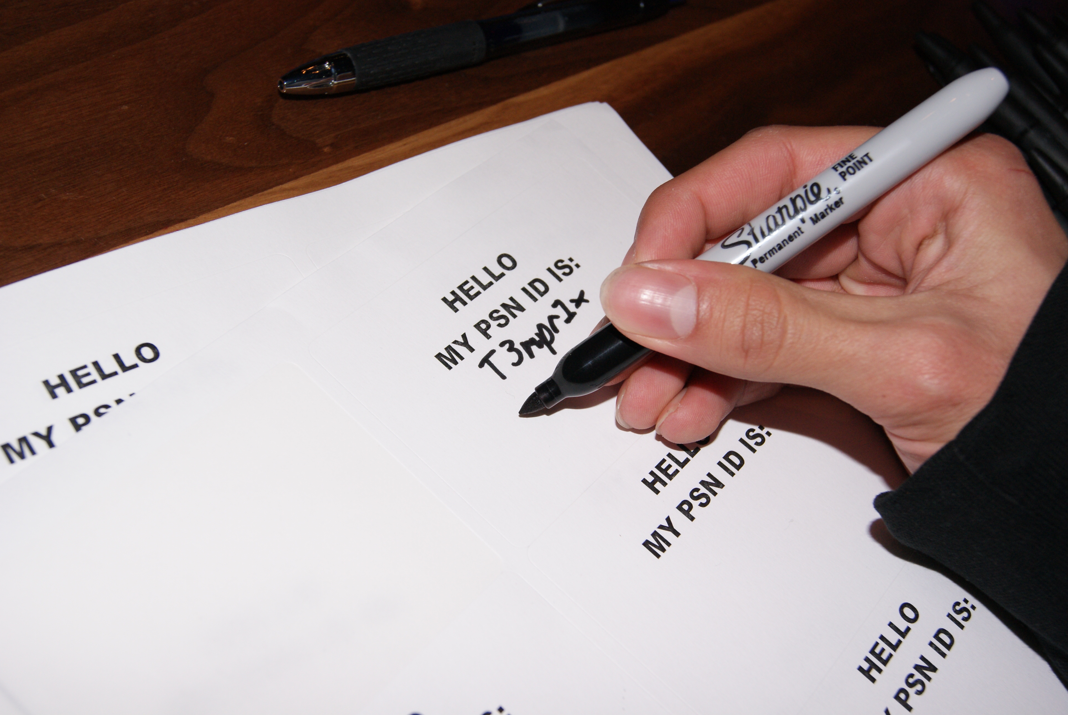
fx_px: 1337
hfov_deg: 43.6
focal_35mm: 45
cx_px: 534
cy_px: 358
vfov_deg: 29.9
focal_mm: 30
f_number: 5.6
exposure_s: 1/60
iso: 400
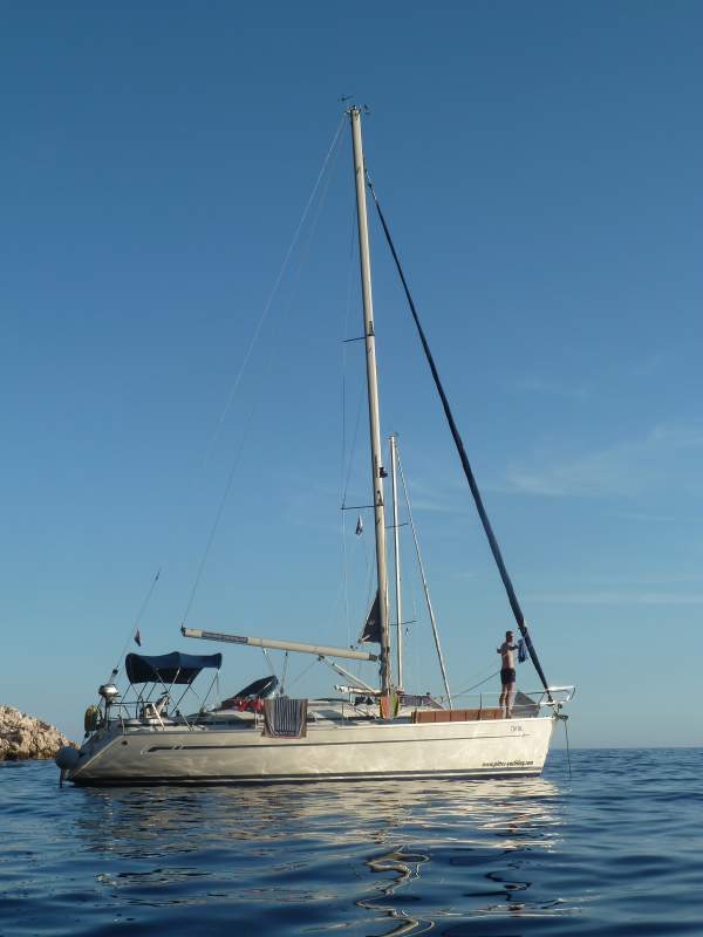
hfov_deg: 28.0
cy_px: 468
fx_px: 1408
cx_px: 352
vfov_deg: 36.8
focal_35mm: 52
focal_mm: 8.5
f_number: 4.5
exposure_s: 1/500
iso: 80
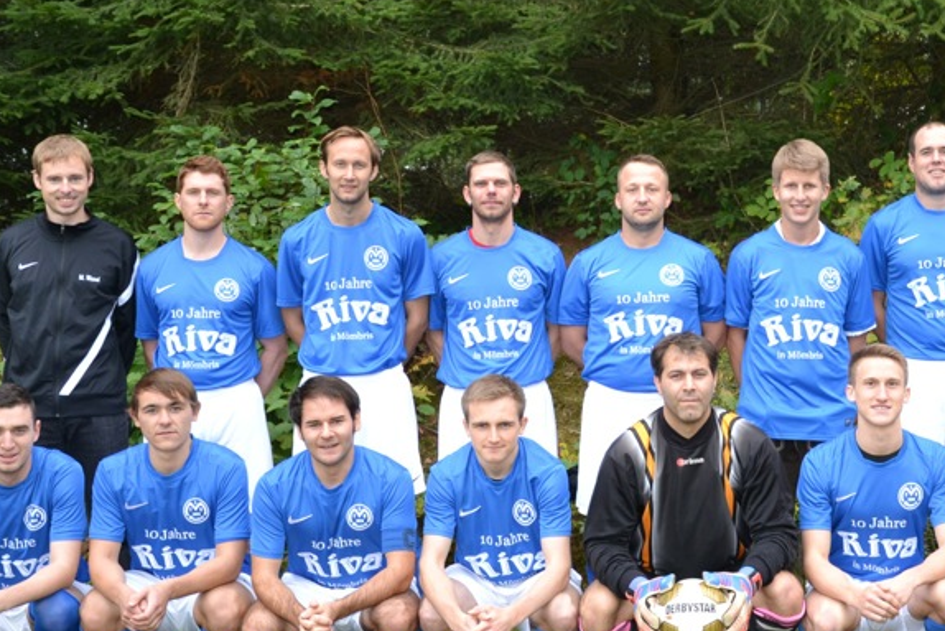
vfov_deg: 23.1
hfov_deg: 33.7
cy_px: 381
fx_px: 1543
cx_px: 634
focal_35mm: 59
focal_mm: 25
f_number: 4
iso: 200
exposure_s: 1/125
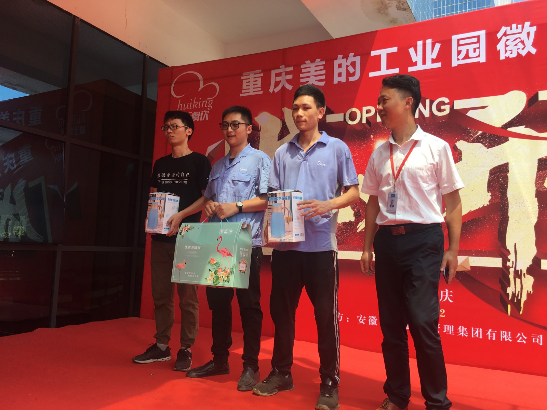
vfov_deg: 48.2
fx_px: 458
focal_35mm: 29
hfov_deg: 61.7
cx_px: 274
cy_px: 205
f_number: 2.2
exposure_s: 1/663
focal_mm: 4.15
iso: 25
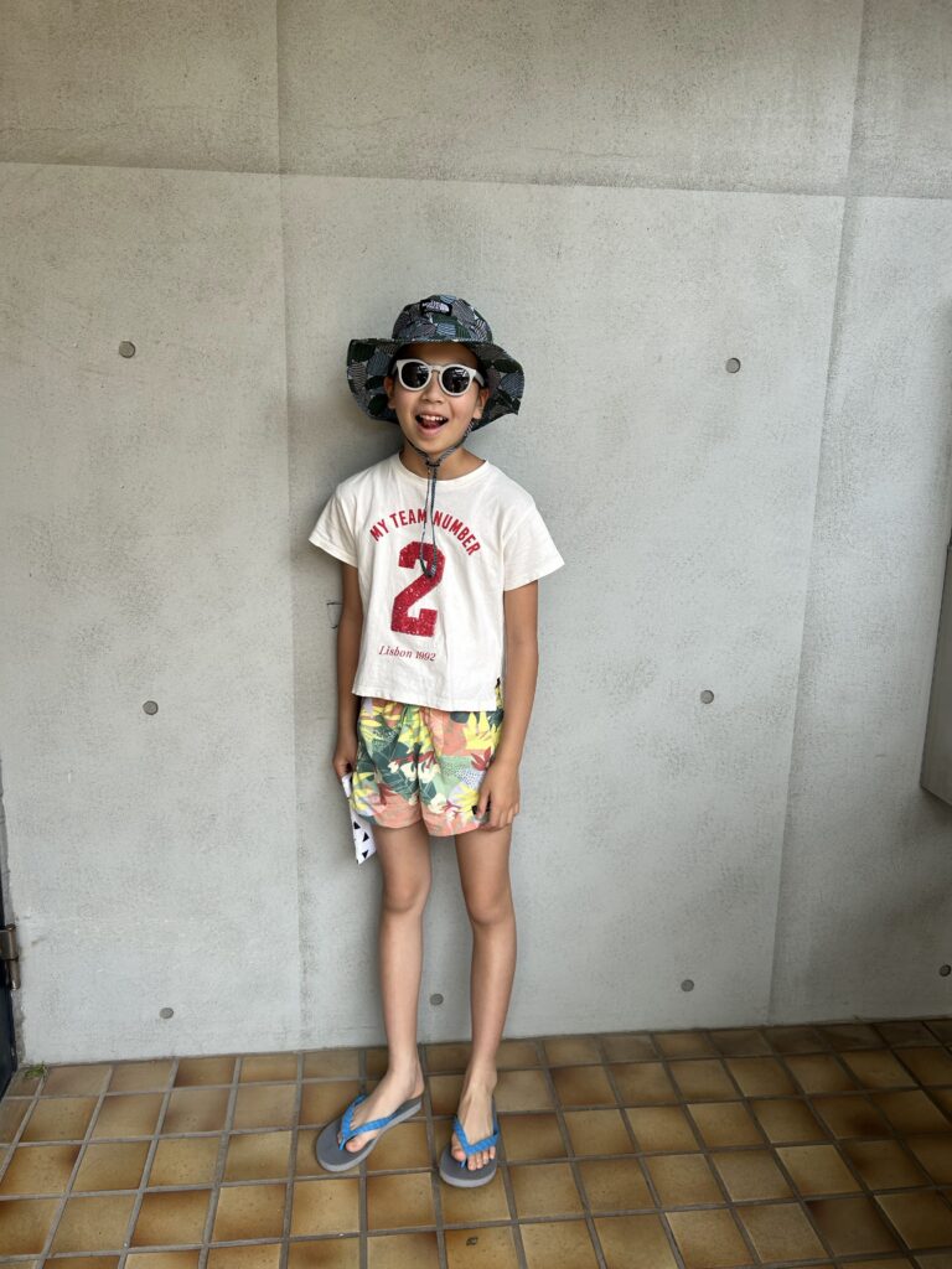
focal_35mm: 26
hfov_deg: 53.1
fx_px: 953
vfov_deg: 67.3
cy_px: 634
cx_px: 476
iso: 50
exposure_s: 1/359
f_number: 1.5
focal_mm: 5.7
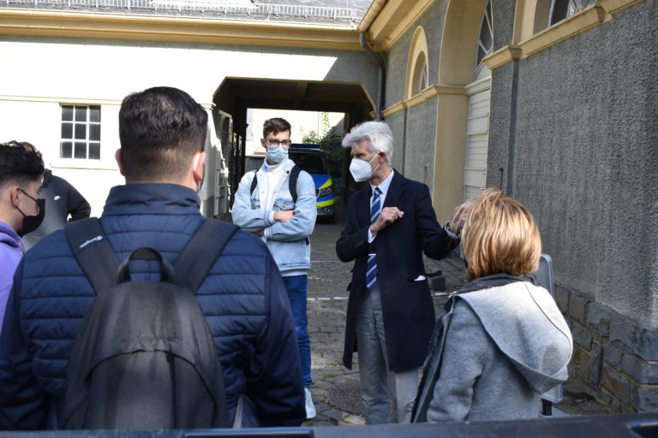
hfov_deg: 47.9
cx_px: 329
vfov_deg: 33.0
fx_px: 740
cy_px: 219
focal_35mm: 40
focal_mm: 27
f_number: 5.6
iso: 200
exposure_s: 1/250
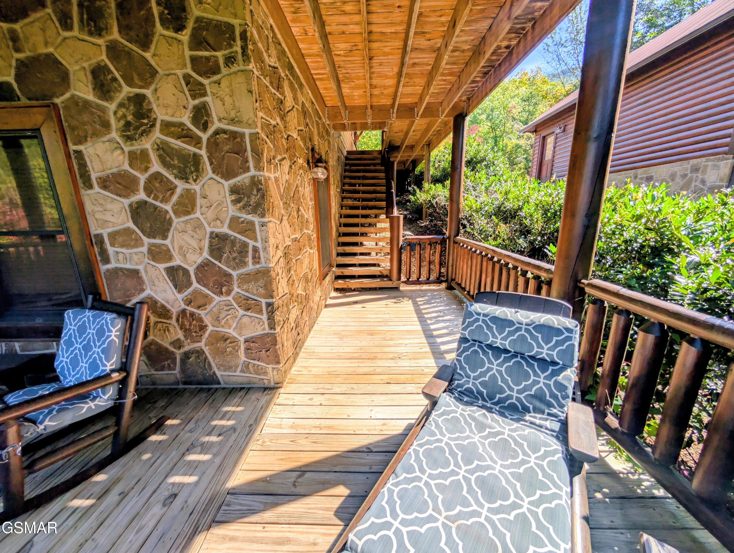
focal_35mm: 12
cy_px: 276
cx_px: 367
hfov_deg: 110.5
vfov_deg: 94.6
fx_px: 255
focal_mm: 2.02
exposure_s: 1/1783
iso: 54
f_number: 1.7
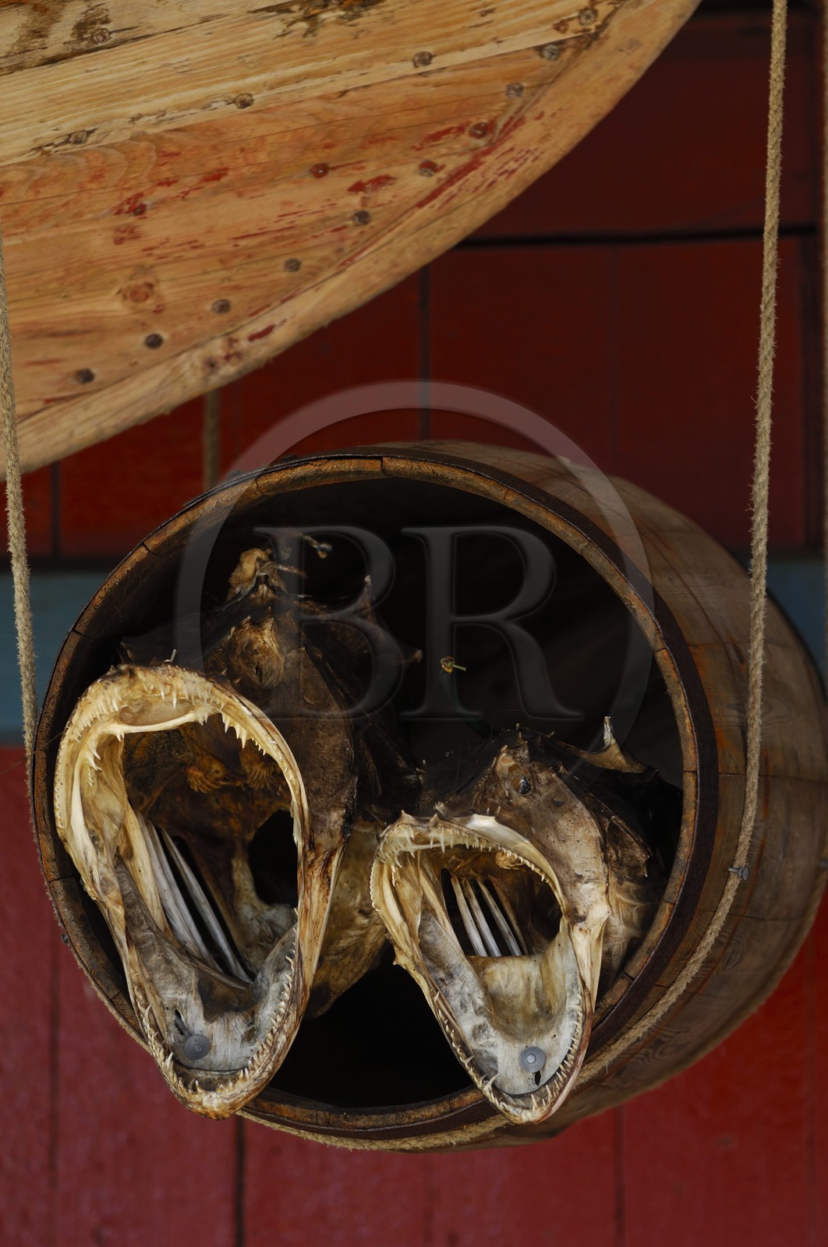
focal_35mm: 255
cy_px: 624
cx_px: 414
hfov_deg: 5.4
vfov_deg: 8.1
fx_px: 8824
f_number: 2.8
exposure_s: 1/200
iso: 100
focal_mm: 170
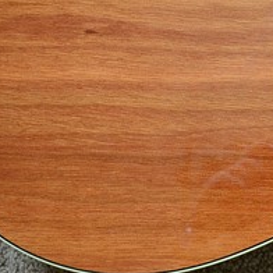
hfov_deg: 17.3
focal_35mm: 97
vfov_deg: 17.5
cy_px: 1
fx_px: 865
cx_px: 308
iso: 125
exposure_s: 1/30
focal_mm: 18.5
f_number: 2.8
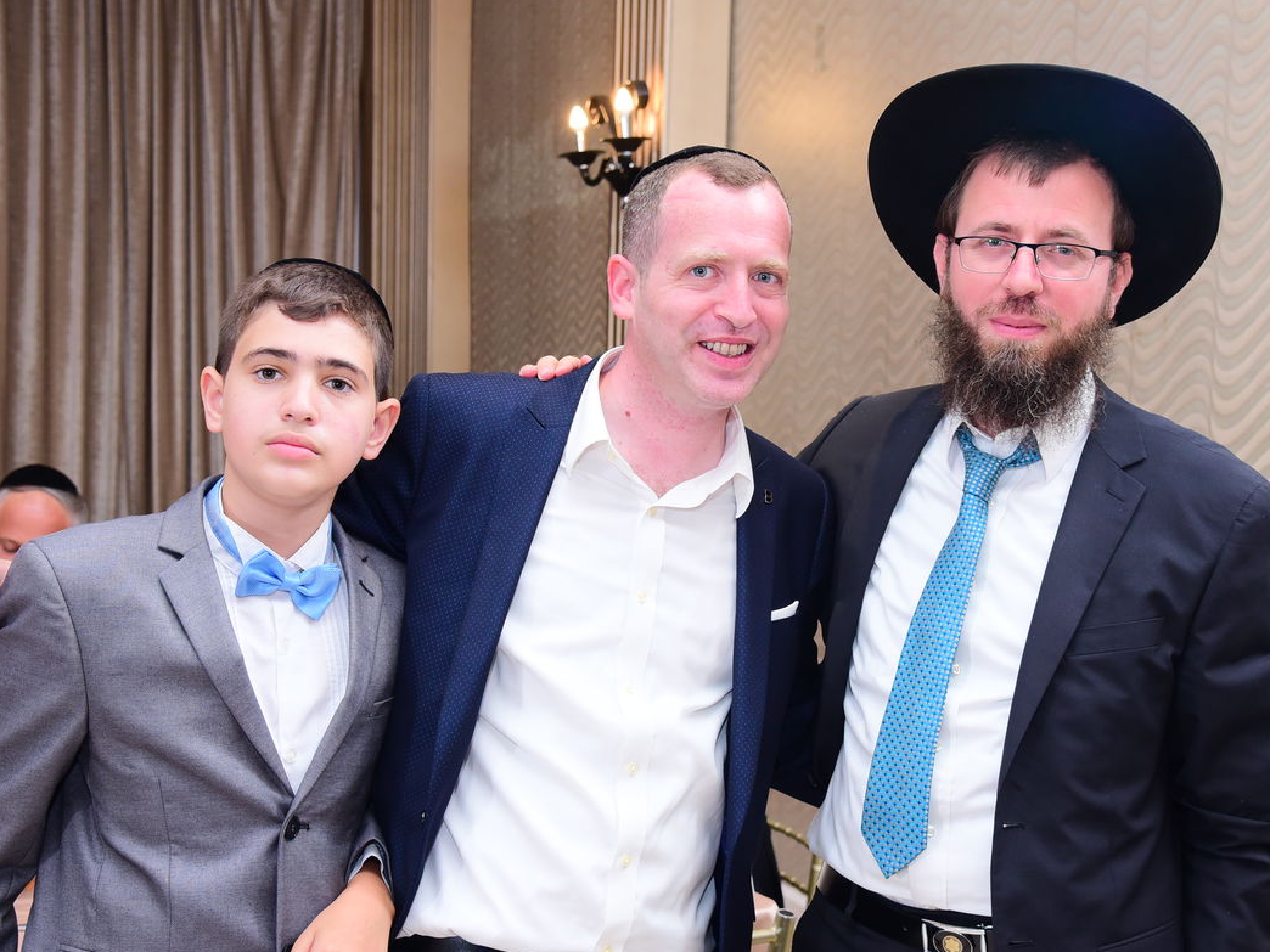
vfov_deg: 29.7
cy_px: 503
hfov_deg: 38.9
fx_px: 1798
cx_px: 671
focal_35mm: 49
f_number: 5
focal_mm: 38
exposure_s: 1/125
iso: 1250
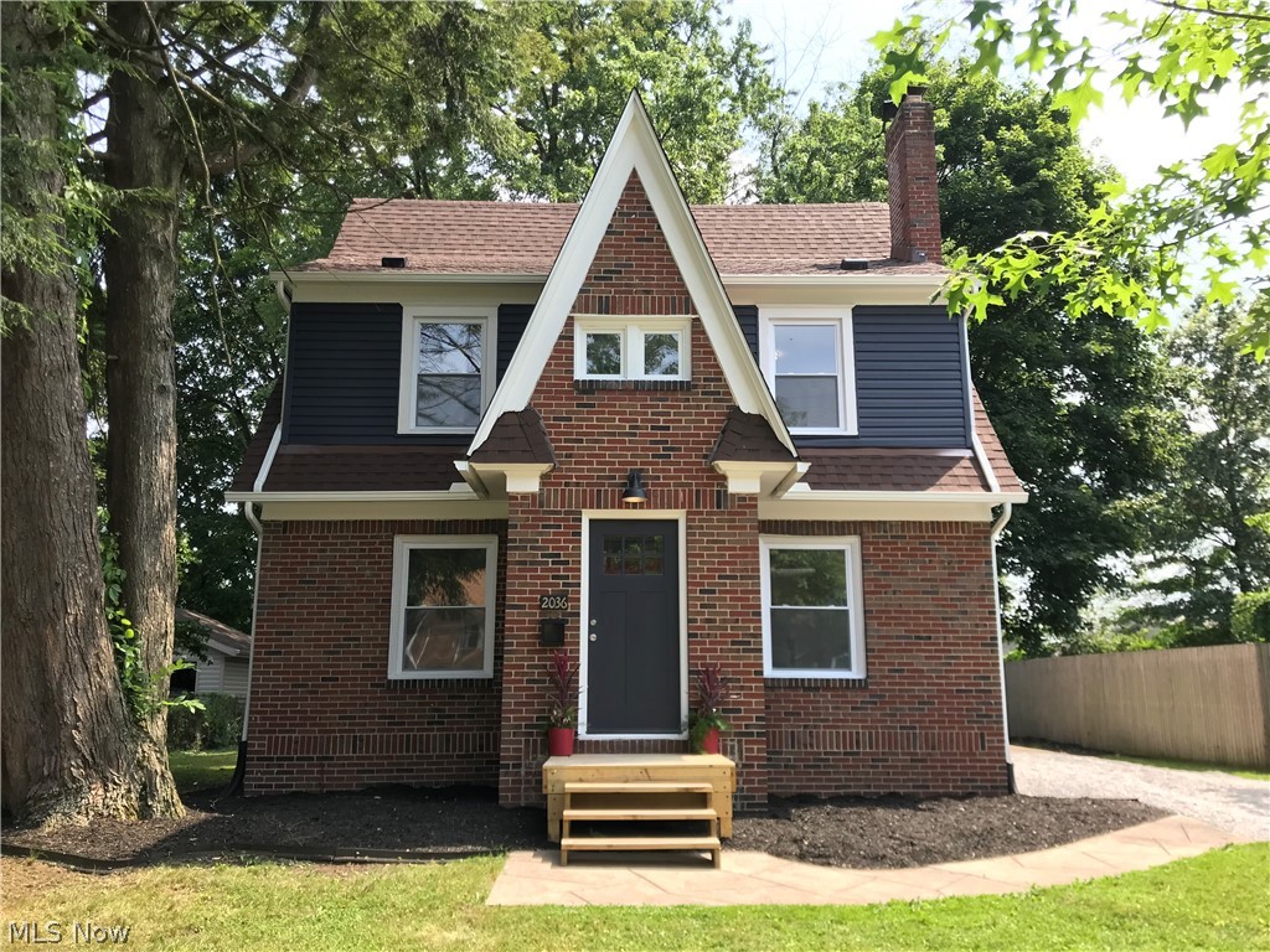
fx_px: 1027
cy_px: 476
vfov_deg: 49.7
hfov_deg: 63.4
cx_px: 635
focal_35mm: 28
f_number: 1.8
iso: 20
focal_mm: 3.99
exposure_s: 1/538
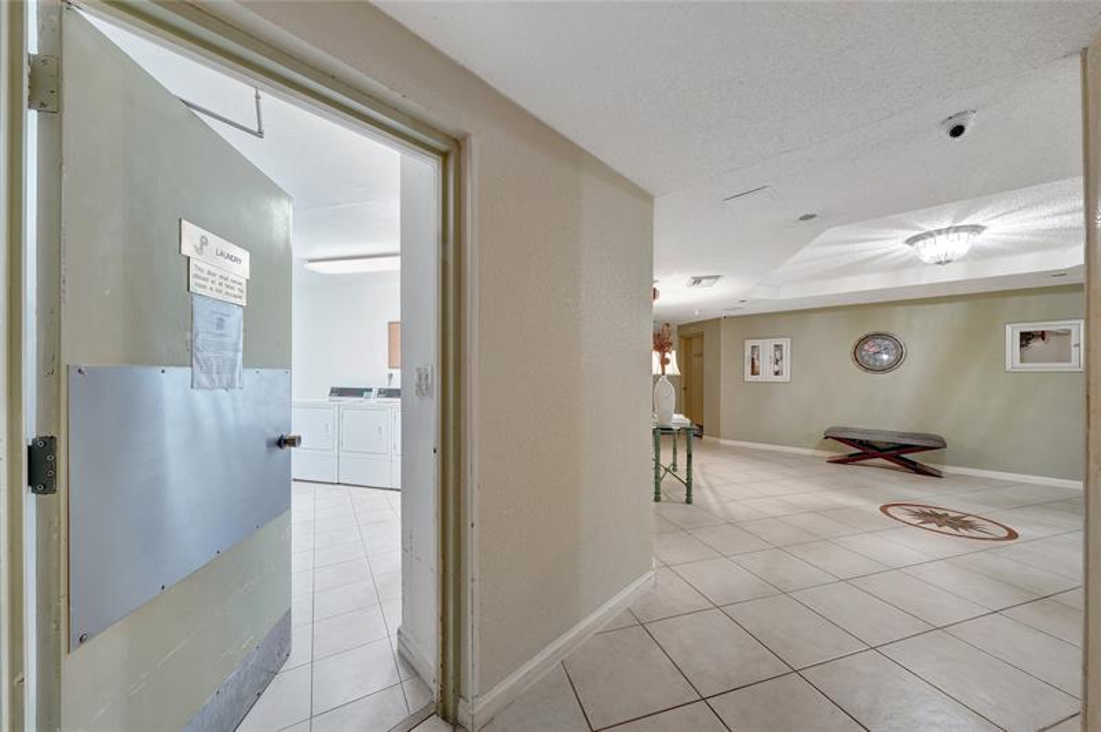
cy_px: 366
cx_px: 550
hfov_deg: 112.7
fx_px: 367
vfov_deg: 89.9
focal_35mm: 12
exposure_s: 8
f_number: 19
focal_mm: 12
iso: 200
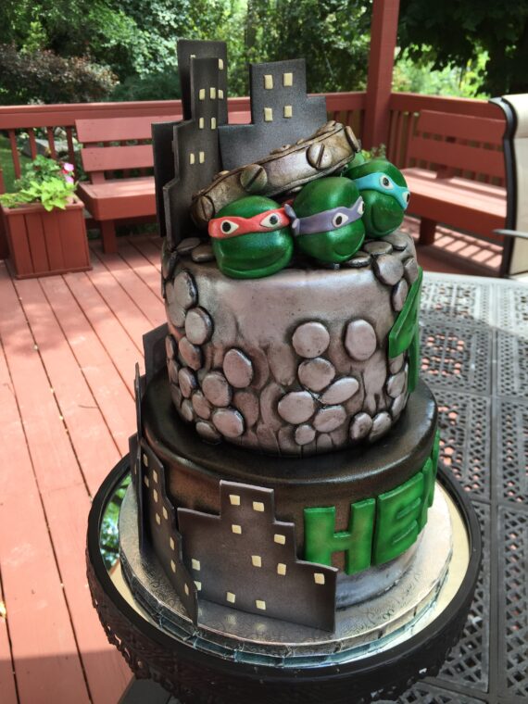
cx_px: 264
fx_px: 590
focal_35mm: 29
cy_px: 352
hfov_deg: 48.2
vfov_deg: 61.7
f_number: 2.2
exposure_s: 1/209
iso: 32
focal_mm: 4.15
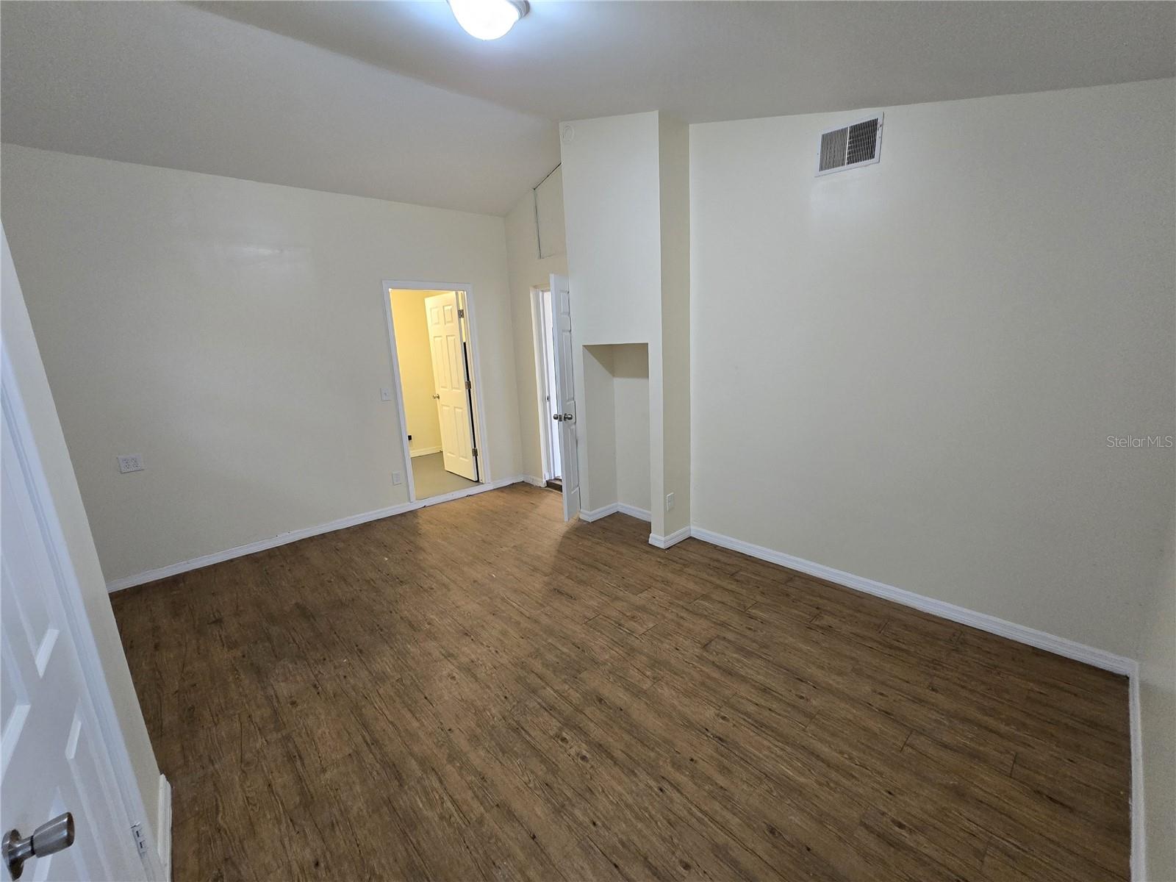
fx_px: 442
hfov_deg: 106.2
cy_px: 441
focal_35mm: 13
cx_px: 588
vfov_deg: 89.9
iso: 500
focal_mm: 2.2
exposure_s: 1/60
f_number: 2.2
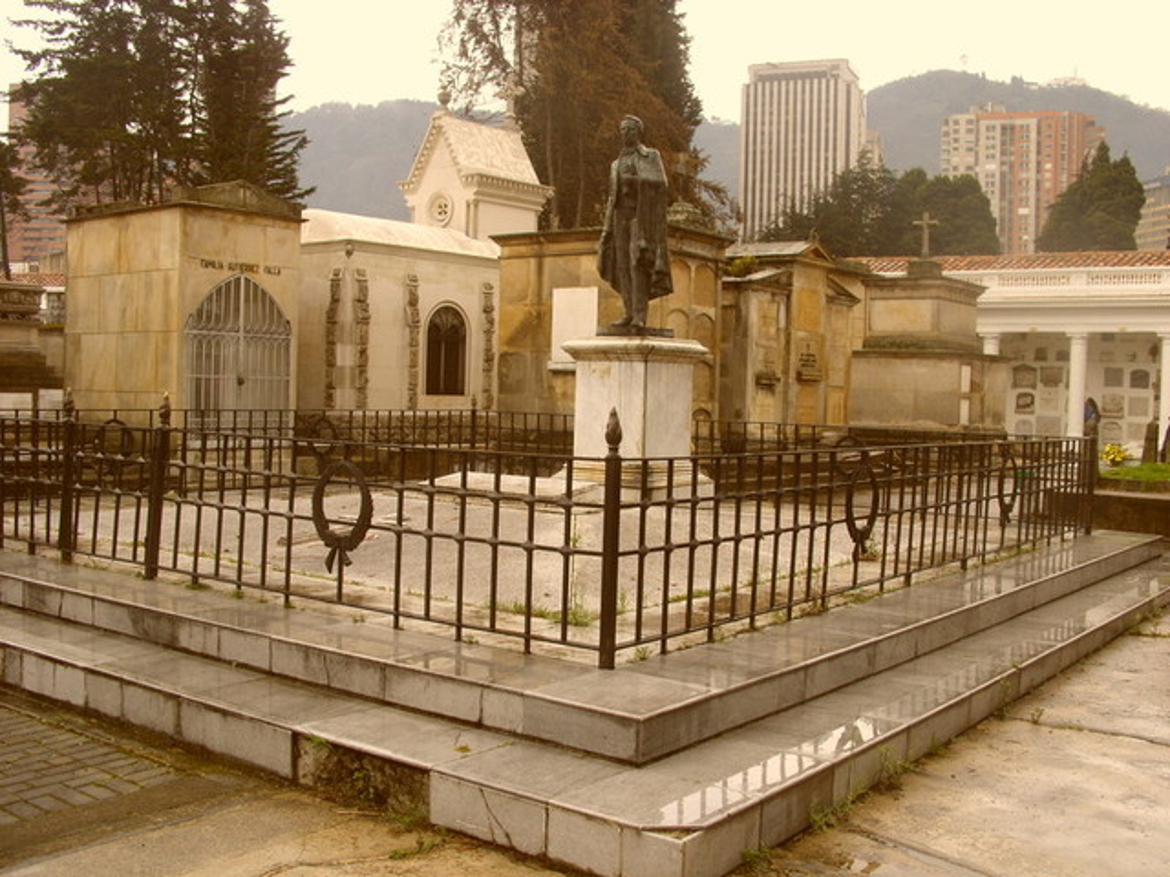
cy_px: 438
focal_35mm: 38
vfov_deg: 37.7
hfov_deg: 49.0
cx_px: 585
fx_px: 1284
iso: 50
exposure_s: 1/250
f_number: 4
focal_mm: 7.8
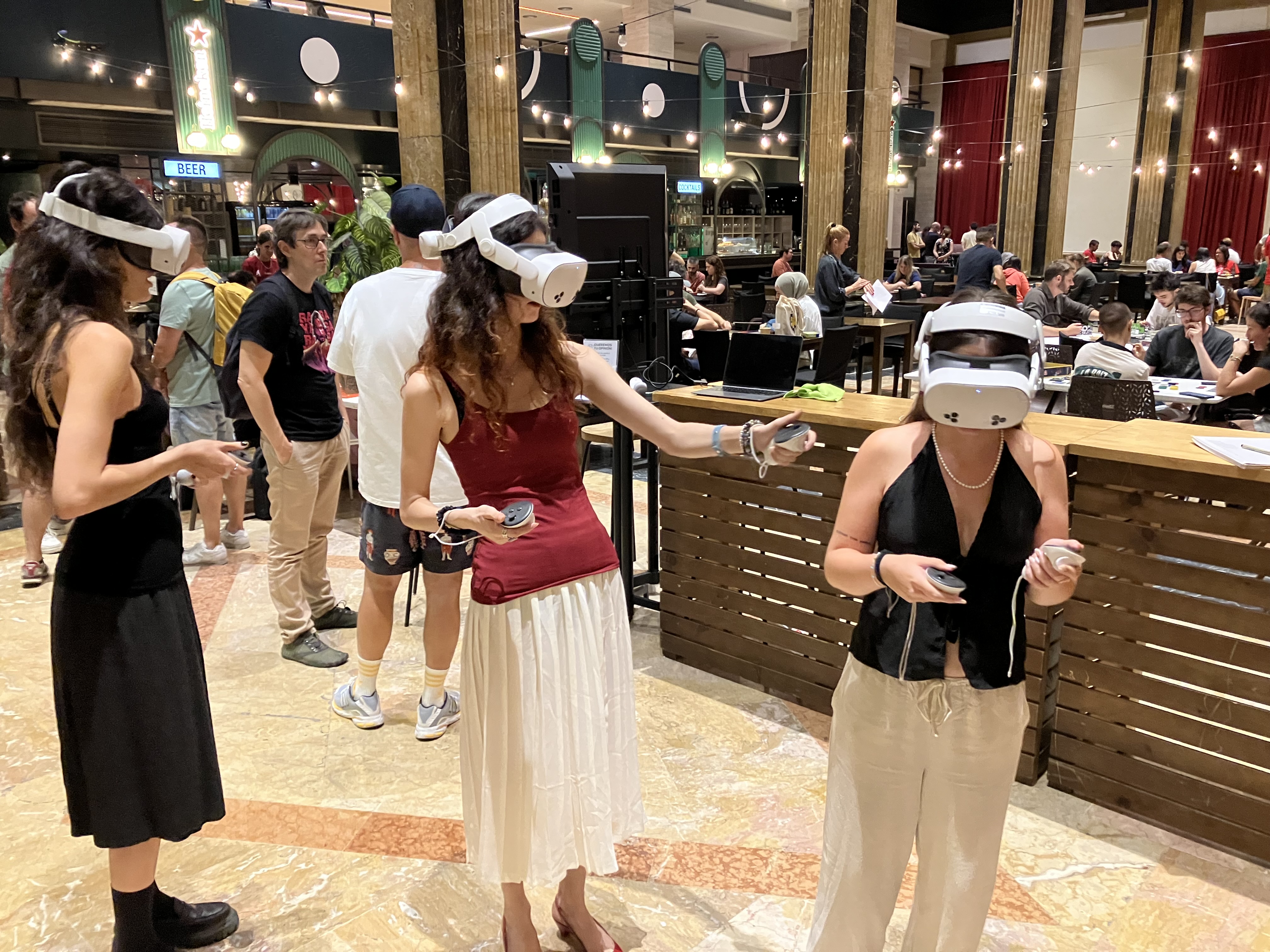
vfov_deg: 49.7
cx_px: 635
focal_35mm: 28
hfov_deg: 63.4
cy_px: 476
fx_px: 1027
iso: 320
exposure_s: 1/25
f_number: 1.8
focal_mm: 3.99
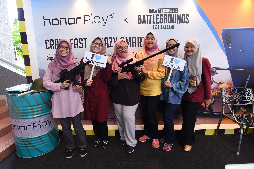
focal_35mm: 18
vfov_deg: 67.4
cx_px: 127
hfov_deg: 90.0
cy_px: 84
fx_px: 127
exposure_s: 1/200
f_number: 5.6
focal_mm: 18
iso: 1600
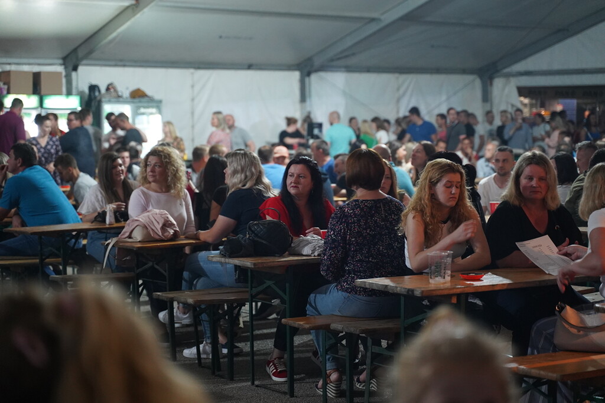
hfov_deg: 27.0
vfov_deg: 18.2
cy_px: 202
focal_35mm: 75
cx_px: 302
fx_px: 1261
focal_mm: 75
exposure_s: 1/80
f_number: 2.8
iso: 4000
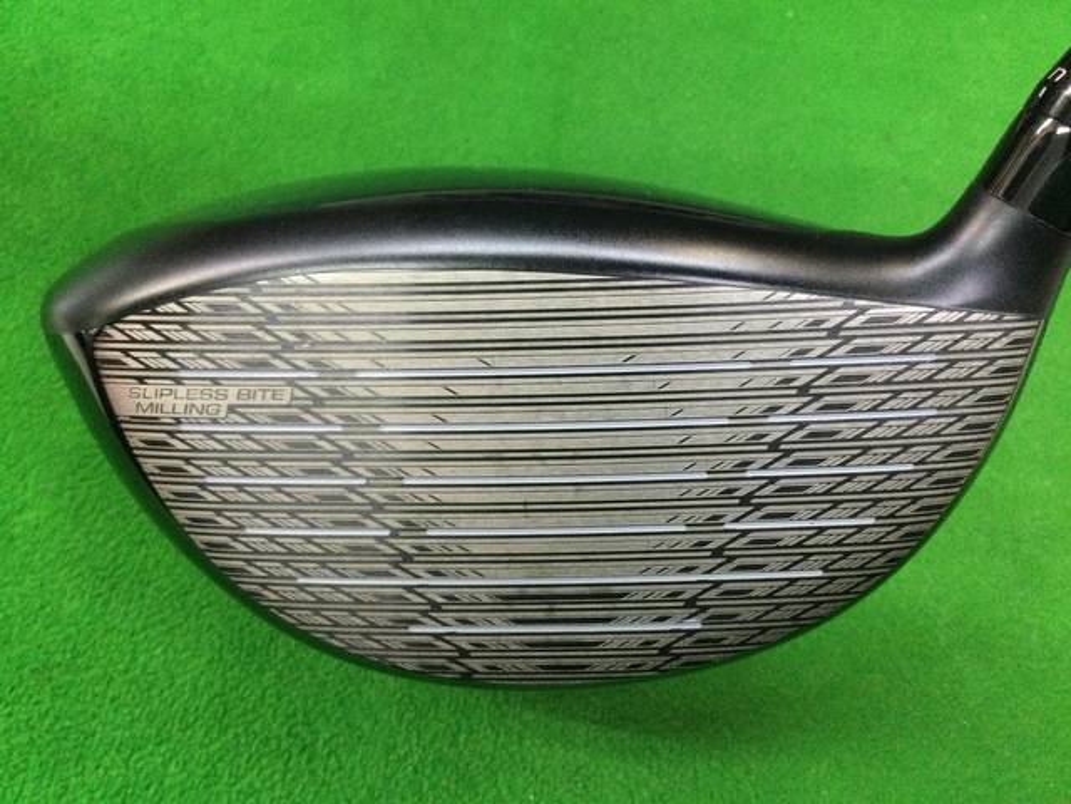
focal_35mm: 31
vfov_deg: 45.4
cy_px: 402
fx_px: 959
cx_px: 536
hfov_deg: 58.4
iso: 200
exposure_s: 1/30
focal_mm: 3.3
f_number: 2.4
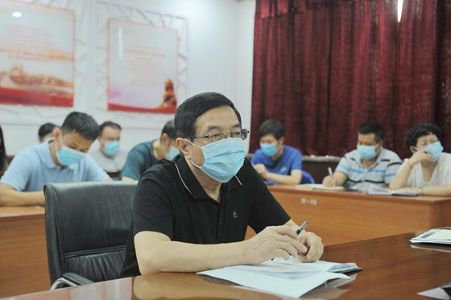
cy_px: 150
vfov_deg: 24.6
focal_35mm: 55
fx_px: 689
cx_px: 226
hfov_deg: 36.3
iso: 1600
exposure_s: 1/125
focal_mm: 55
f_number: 3.5
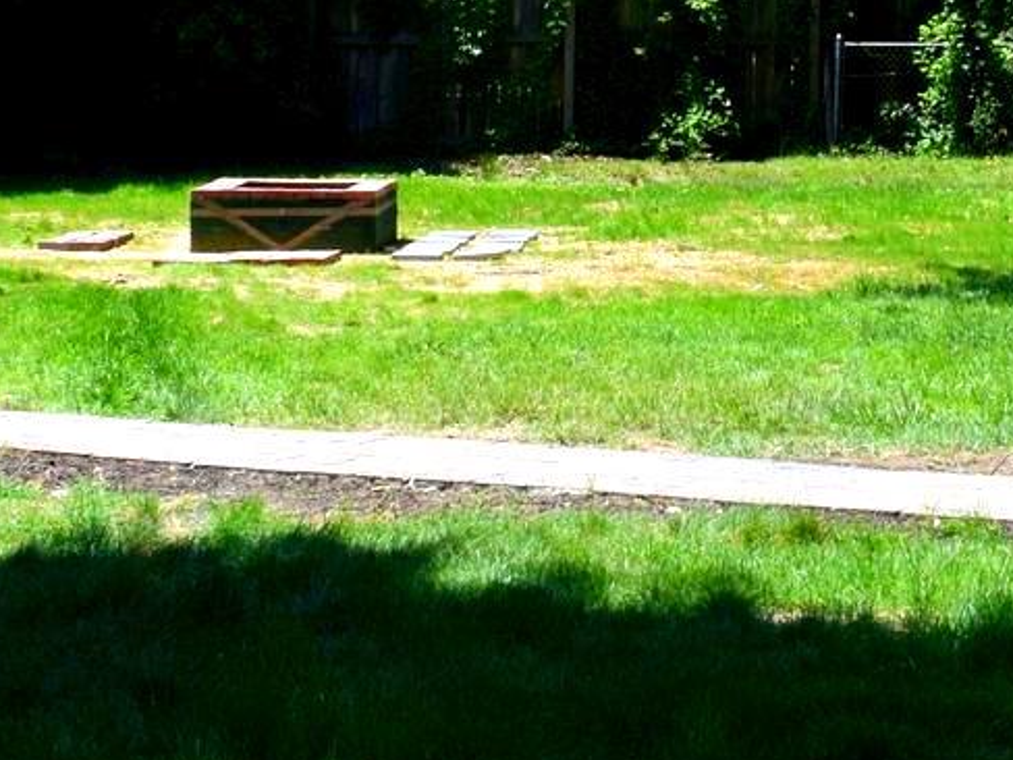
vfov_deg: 13.3
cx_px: 1007
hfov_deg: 17.6
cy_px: -86
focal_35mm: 109
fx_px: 3190
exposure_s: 1/320
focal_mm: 18
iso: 400
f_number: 10
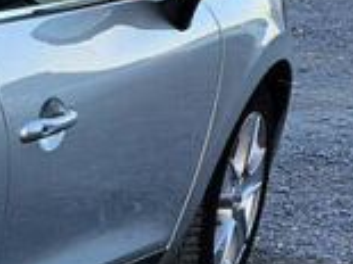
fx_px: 1264
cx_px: -487
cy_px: 284
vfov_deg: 11.8
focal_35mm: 124
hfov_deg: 12.5
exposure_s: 1/388
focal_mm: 5
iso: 50
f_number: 1.8
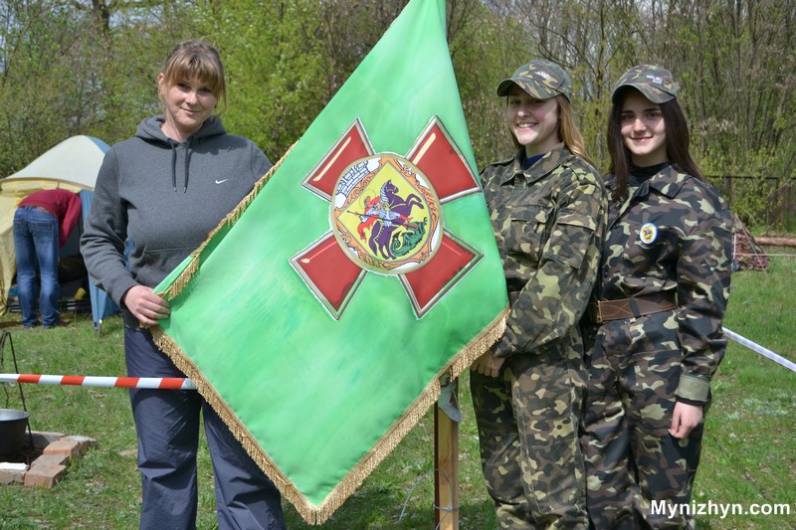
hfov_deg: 38.9
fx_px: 1127
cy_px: 265
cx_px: 398
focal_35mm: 51
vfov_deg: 26.5
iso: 200
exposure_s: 1/1250
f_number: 5
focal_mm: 34
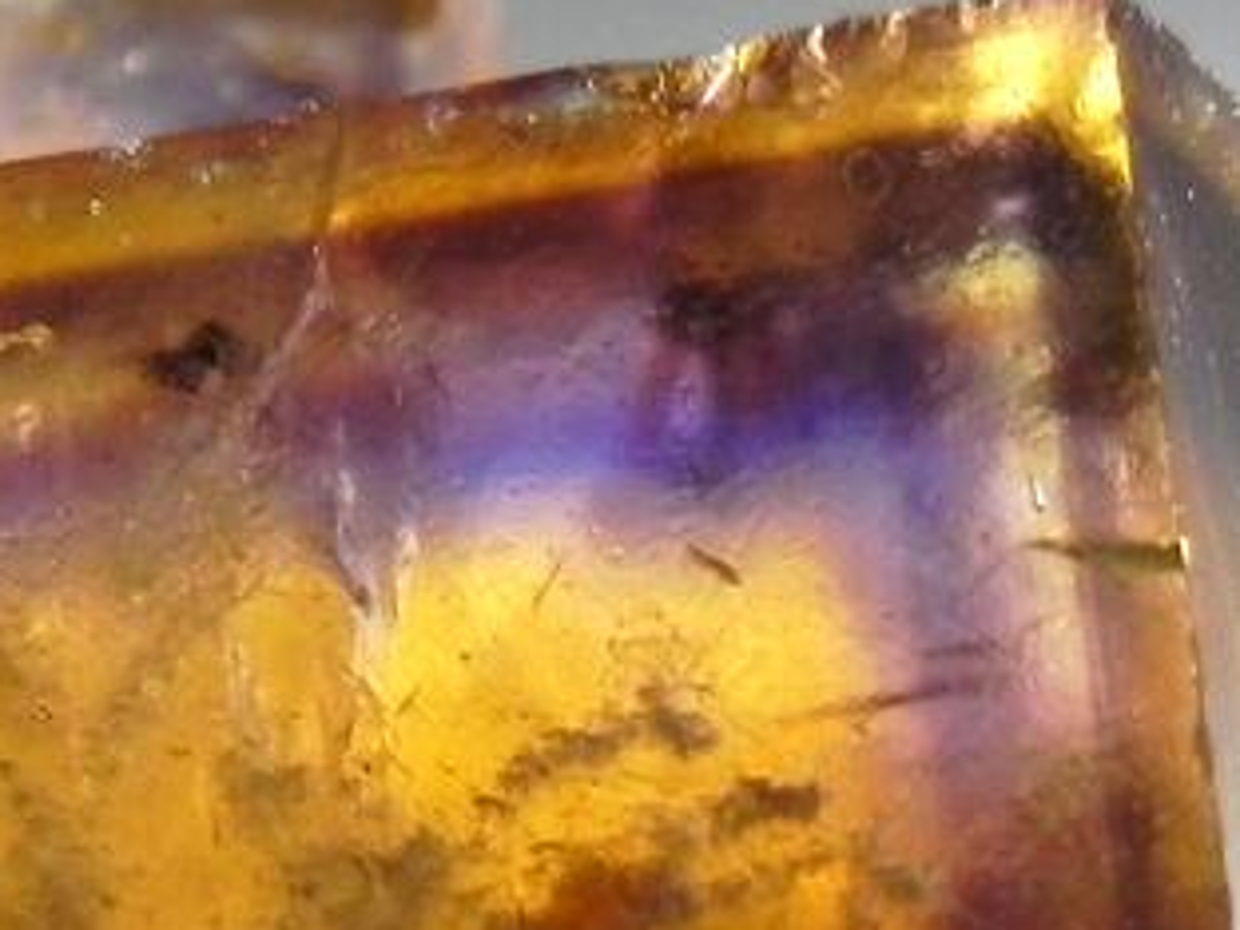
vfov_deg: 3.5
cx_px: 215
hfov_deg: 4.7
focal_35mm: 421
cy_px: 1602
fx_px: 15081
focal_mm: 18.8
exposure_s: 1/102
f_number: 4
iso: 160
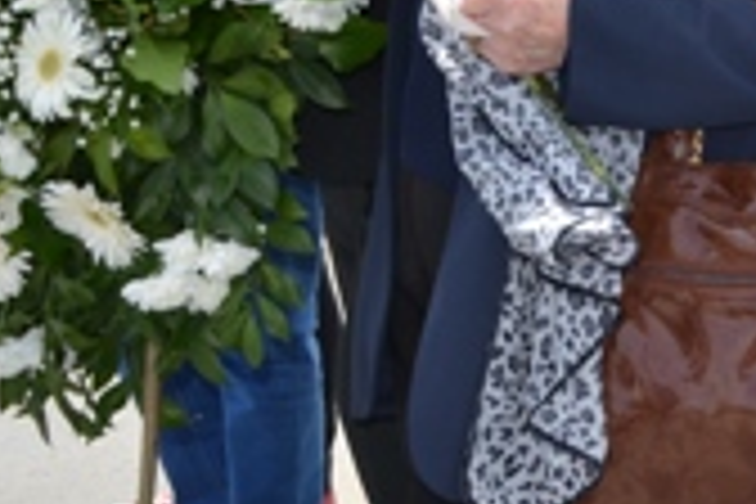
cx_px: 1179
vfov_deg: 10.6
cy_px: -214
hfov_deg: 14.9
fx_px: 2646
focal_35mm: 126
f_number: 7.1
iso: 100
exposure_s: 1/200
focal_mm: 22
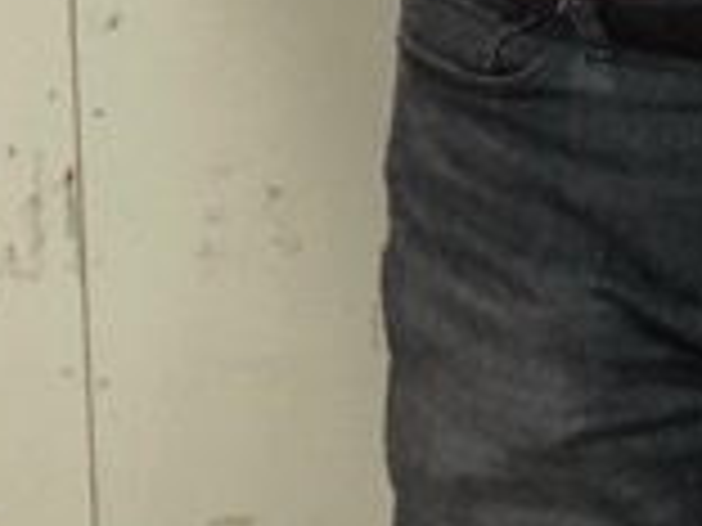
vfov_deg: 6.6
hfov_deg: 8.8
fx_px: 4380
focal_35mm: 216
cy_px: -674
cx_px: 1269
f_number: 1.8
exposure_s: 1/24
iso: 40
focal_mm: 4
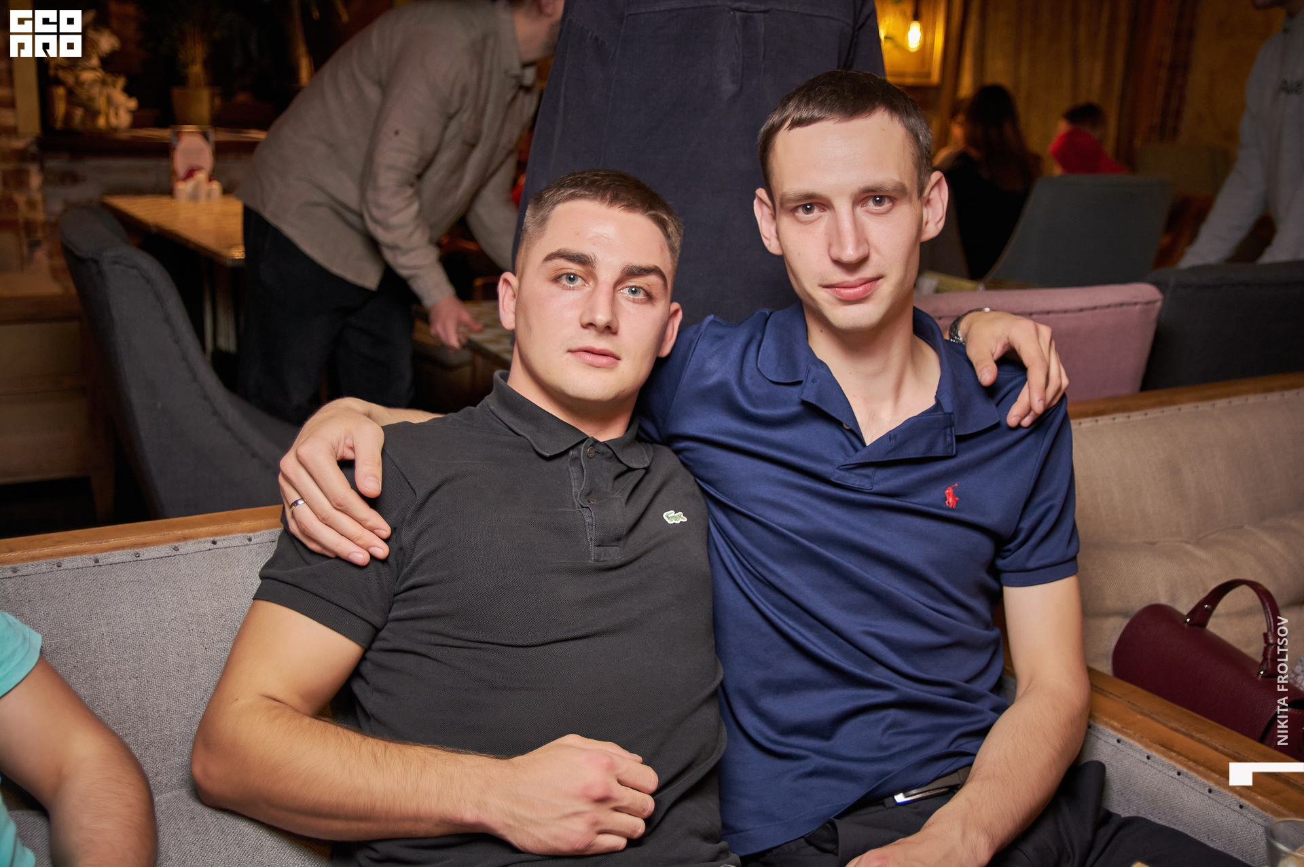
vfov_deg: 33.0
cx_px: 652
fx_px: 1466
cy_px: 434
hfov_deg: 48.0
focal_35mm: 40
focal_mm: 27
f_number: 2.8
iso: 800
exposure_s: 1/125
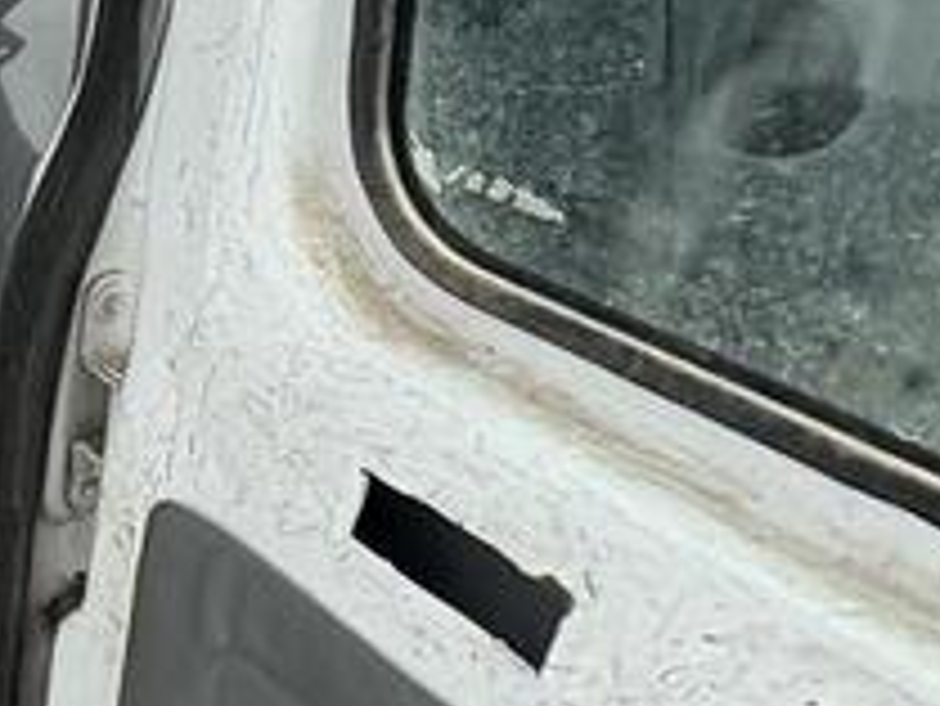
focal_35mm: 60
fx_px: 1630
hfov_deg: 22.1
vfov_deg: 23.3
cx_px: -688
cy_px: -13
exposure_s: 1/548
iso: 64
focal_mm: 2.22
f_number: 2.2
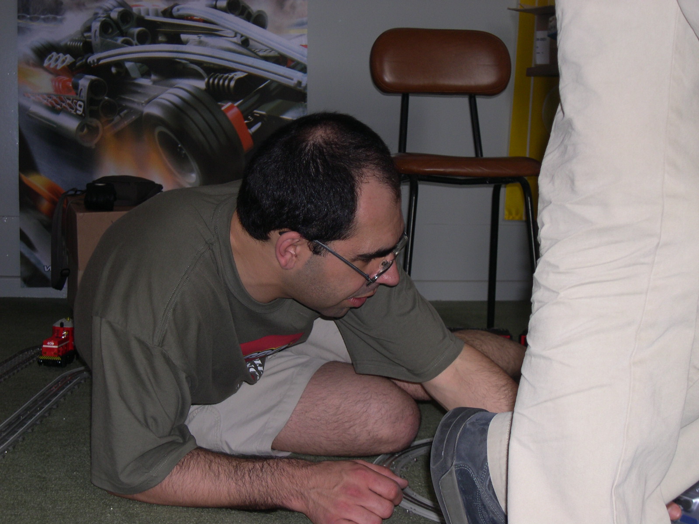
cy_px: 262
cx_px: 350
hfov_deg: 31.2
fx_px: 1252
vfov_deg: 23.7
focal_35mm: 62
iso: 100
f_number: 3.5
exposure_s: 1/60
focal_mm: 13.2
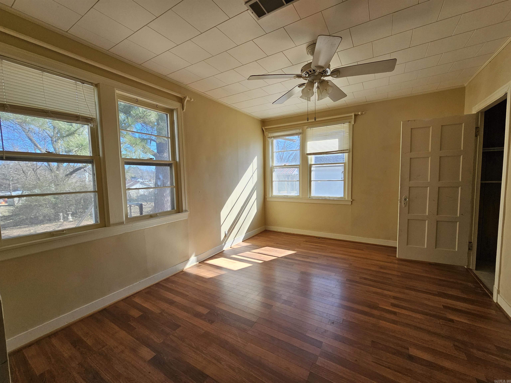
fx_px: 192
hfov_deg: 106.2
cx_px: 256
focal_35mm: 13
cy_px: 192
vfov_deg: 89.9
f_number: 2.2
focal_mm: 2.2
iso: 80
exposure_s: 1/359
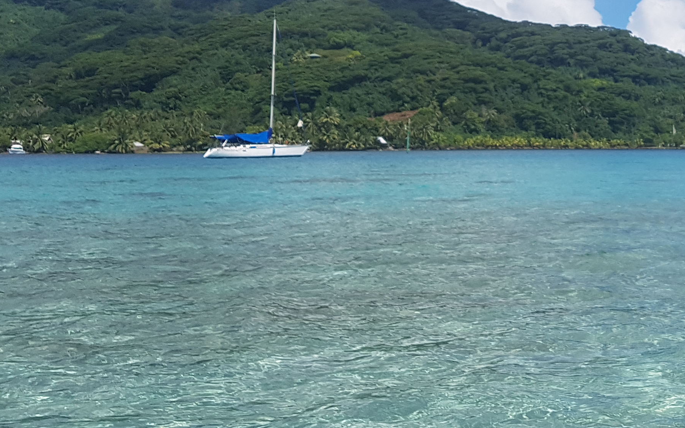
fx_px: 1157
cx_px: 628
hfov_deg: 31.3
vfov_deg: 19.9
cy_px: -58
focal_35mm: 62
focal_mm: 4.2
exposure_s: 1/6048
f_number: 1.7
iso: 50
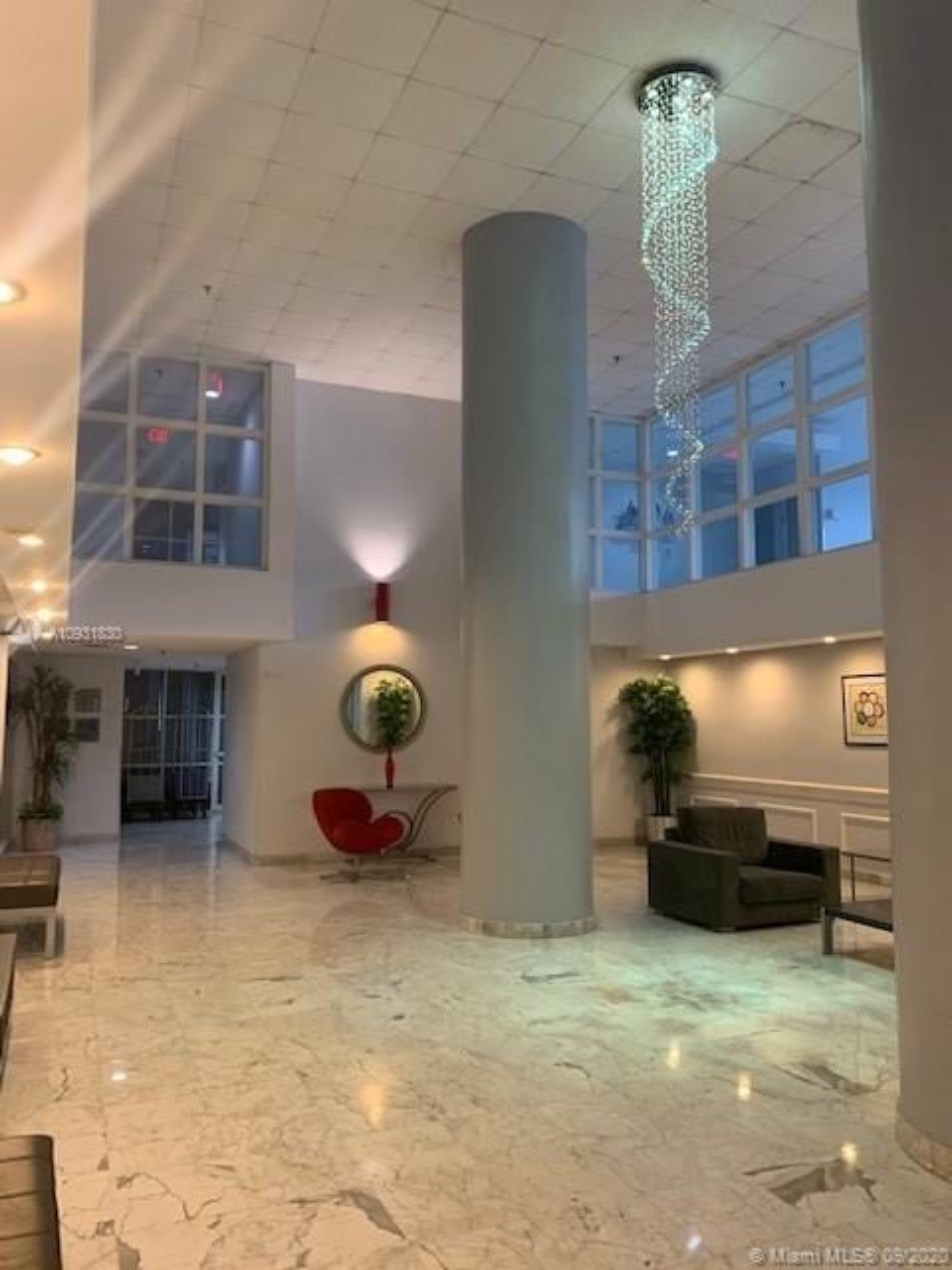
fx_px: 953
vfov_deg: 67.3
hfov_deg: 53.1
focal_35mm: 26
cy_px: 635
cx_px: 476
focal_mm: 4.25
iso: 250
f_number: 1.8
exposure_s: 1/60
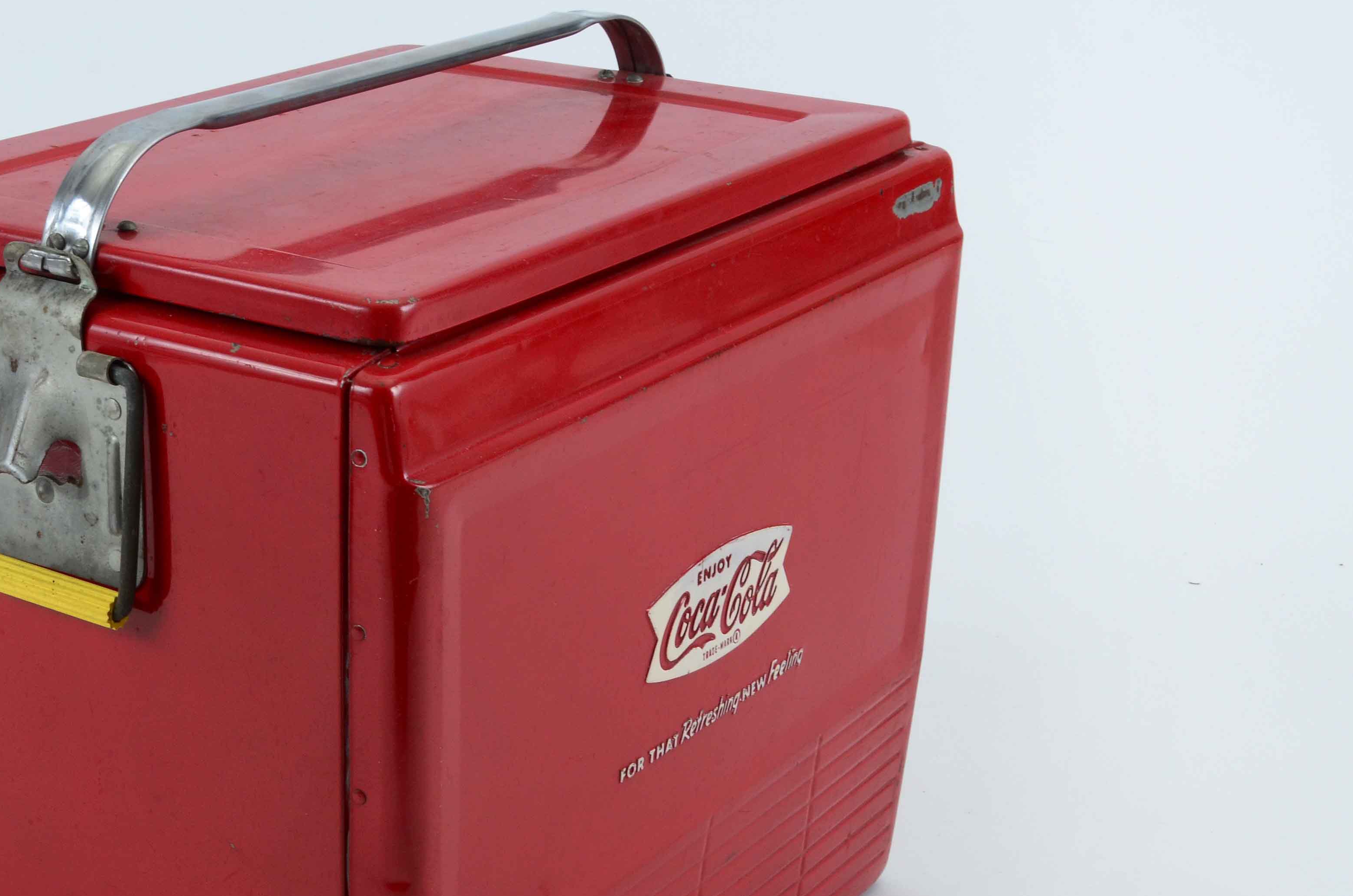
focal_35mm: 71
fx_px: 2663
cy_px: 666
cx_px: 392
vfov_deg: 19.0
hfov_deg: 28.2
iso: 400
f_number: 16
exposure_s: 1/160
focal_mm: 30
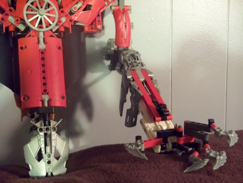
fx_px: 555
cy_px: 92
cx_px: 122
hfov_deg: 24.7
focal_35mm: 79
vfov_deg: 18.7
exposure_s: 1/3.2
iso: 400
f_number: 3.4
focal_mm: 16.86
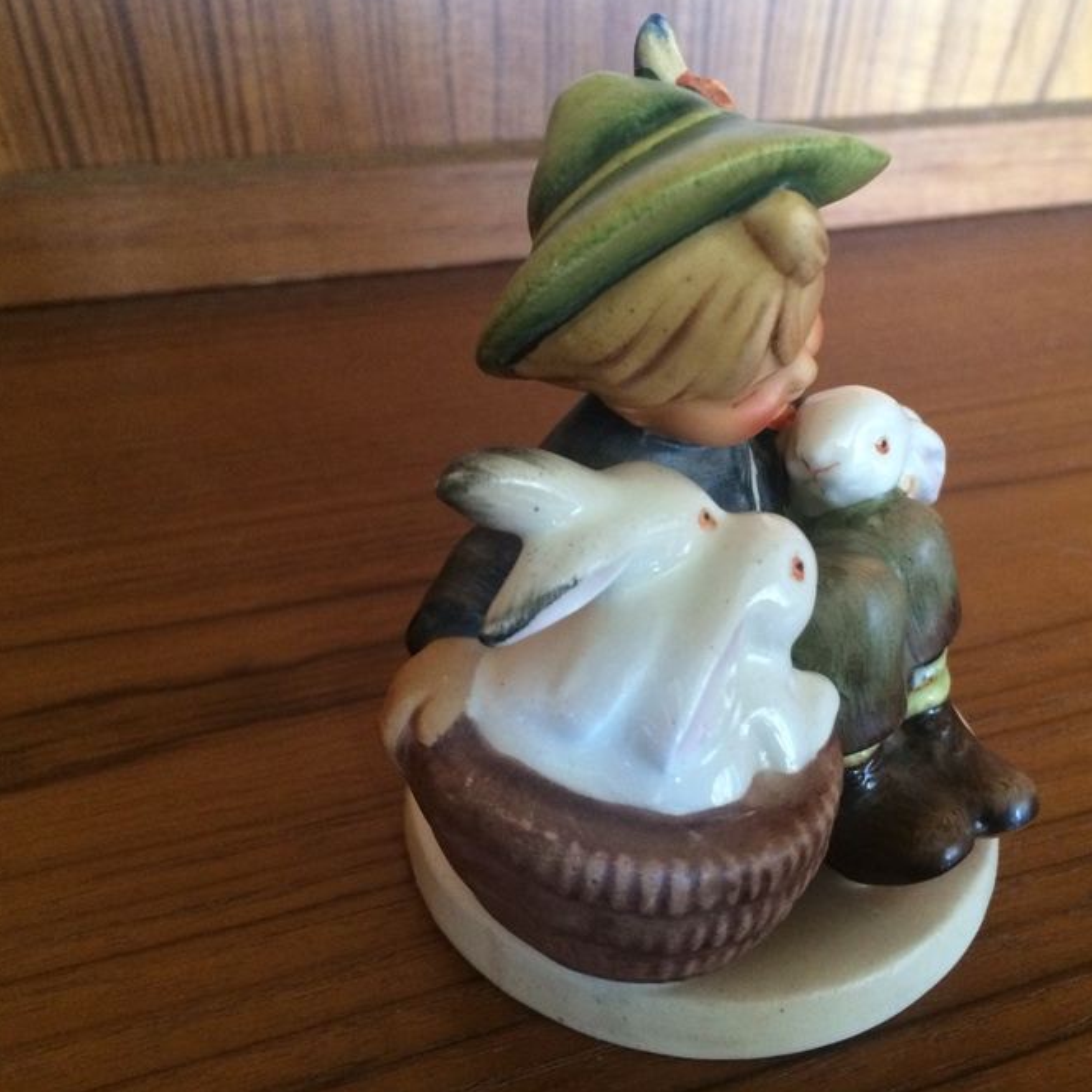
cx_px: 651
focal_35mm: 36
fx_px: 1285
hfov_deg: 45.8
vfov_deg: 46.0
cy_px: 543
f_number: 2.2
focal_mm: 4.12
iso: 320
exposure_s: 1/15
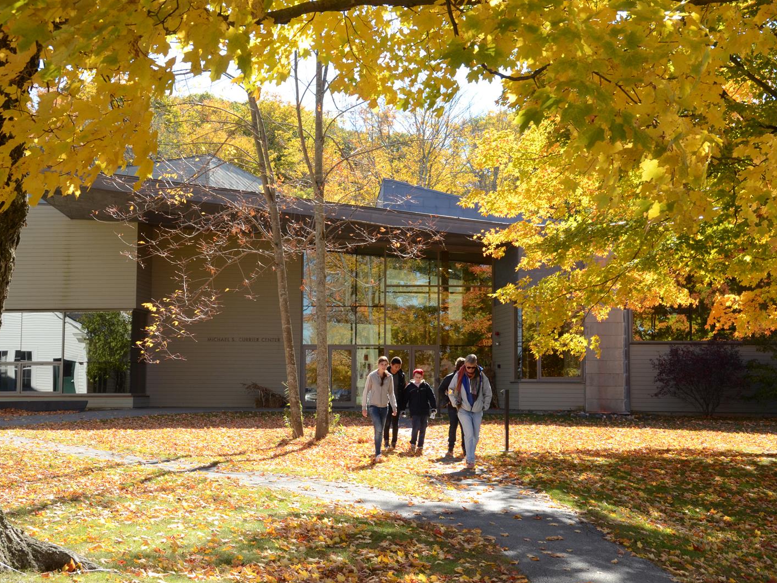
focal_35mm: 53
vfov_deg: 27.5
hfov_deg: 36.2
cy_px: 295
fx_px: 1190
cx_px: 395
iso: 400
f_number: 10
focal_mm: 32
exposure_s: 1/200
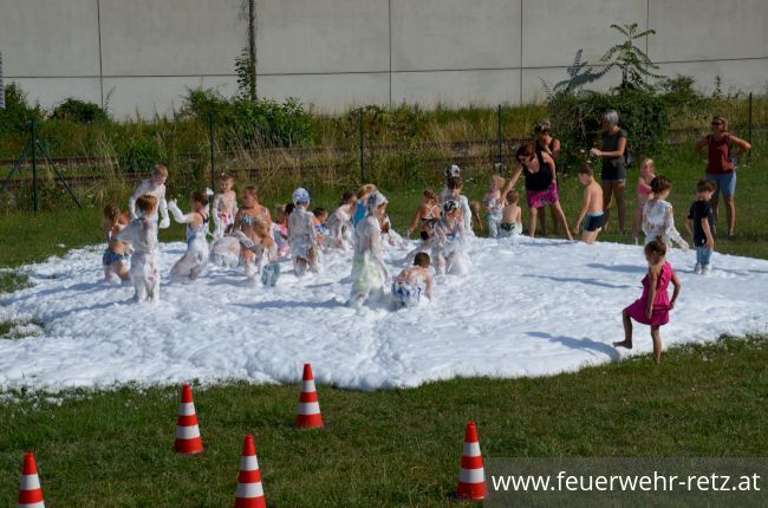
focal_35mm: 105
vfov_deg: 13.0
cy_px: 254
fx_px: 2235
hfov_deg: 19.5
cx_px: 384
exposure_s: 1/500
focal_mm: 70
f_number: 11
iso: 100
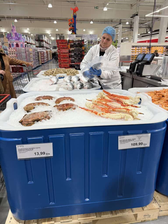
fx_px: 155
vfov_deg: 71.6
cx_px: 84
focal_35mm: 24
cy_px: 112
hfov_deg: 56.8
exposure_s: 1/100
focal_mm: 6.76
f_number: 1.78
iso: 80
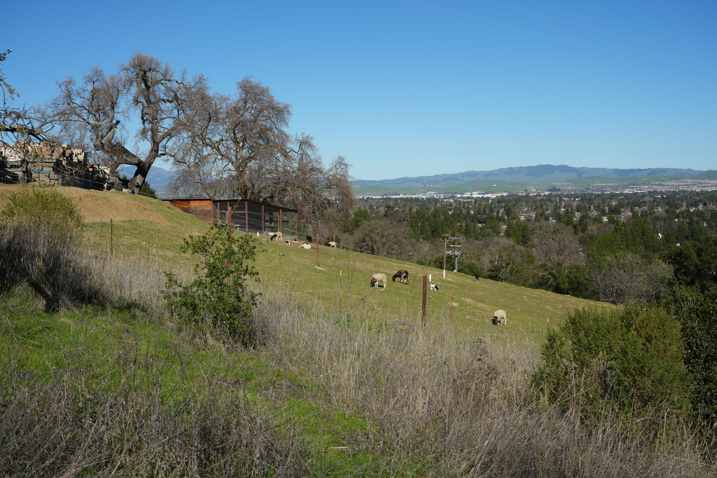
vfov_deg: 35.1
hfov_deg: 50.7
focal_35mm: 38
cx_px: 358
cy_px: 239
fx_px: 757
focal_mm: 38
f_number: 10
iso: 100
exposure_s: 1/250
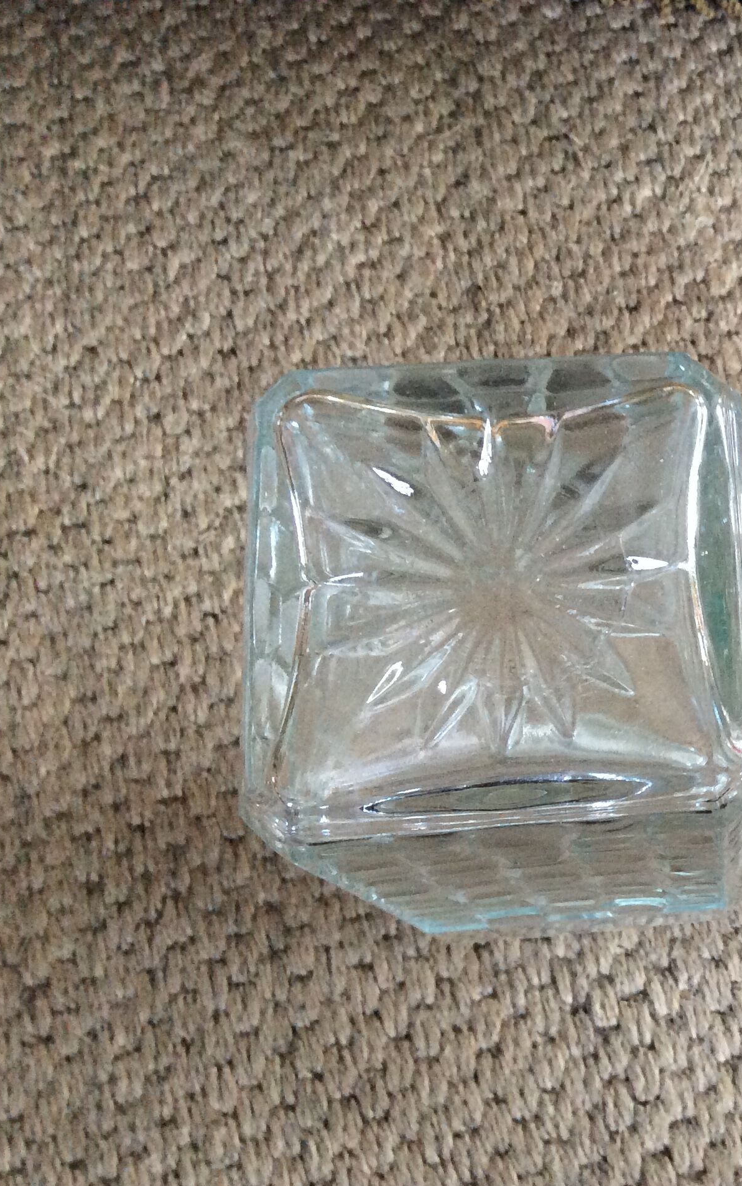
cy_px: 600
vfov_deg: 43.5
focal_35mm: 46
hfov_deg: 26.2
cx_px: 778
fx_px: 1488
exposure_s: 1/25
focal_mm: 3.3
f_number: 2.4
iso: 160
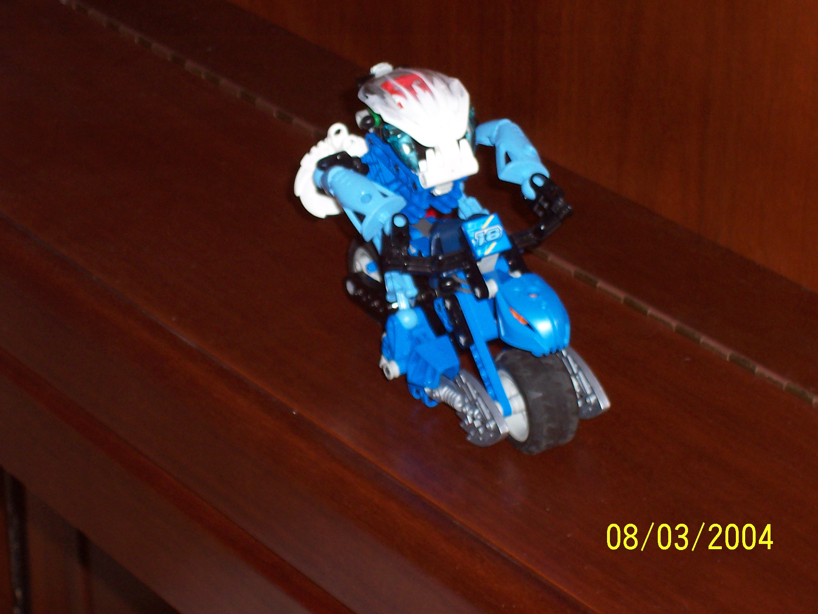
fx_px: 2623
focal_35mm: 111
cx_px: 409
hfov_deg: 17.7
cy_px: 307
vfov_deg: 13.3
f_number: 4.8
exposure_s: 1/90
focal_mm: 16.8
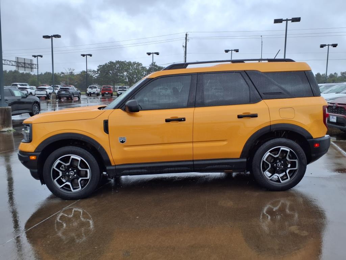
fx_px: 270
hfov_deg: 65.3
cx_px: 173
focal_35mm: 27
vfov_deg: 51.4
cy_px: 130
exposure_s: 1/435
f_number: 1.9
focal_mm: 3.58
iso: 40
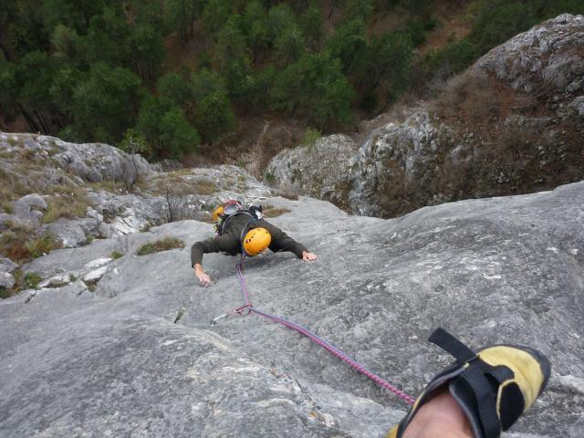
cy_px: 219
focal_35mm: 33
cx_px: 292
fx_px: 557
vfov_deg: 42.9
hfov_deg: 55.4
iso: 80
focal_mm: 5.5
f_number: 2.8
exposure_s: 1/160
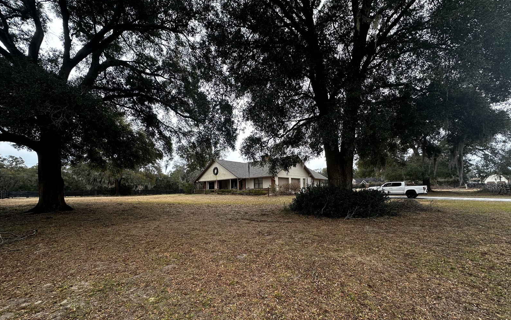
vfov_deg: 74.3
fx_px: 209
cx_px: 257
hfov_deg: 101.5
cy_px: 185
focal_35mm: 15
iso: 40
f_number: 2.2
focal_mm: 2.22
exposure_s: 1/145
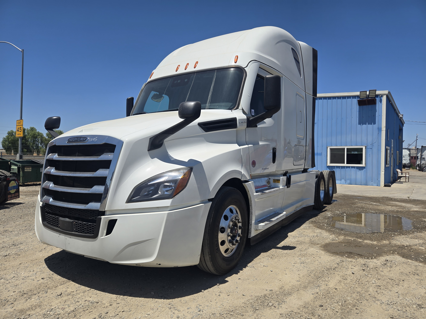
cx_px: 213
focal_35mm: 23
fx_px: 283
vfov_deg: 58.9
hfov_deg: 73.9
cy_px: 160
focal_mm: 5.4
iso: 25
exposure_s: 1/2913
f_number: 1.8
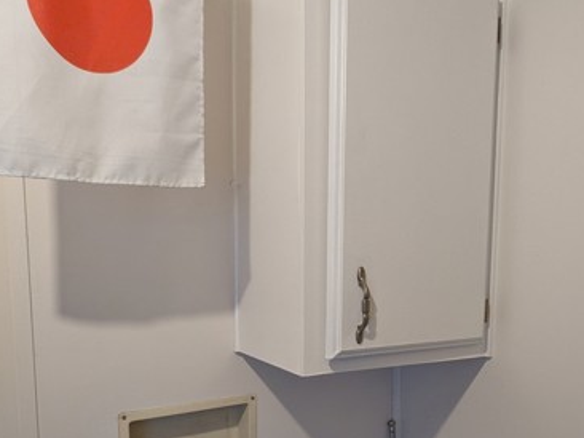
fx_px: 472
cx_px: 322
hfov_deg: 63.3
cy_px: 318
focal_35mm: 28
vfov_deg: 48.2
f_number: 2.2
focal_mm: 2.35
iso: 74
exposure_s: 1/24
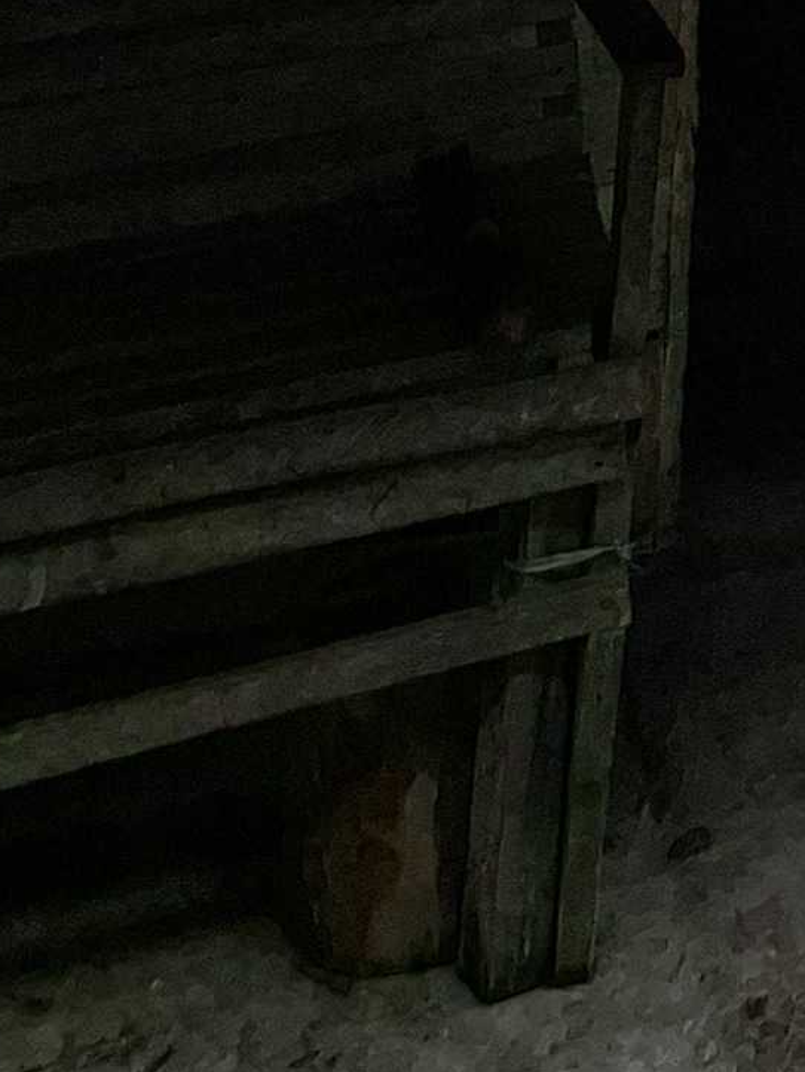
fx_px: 2231
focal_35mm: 72
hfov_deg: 18.6
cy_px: -965
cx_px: 1135
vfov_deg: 19.0
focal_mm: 1.74
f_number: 2.2
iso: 40
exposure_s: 1/110
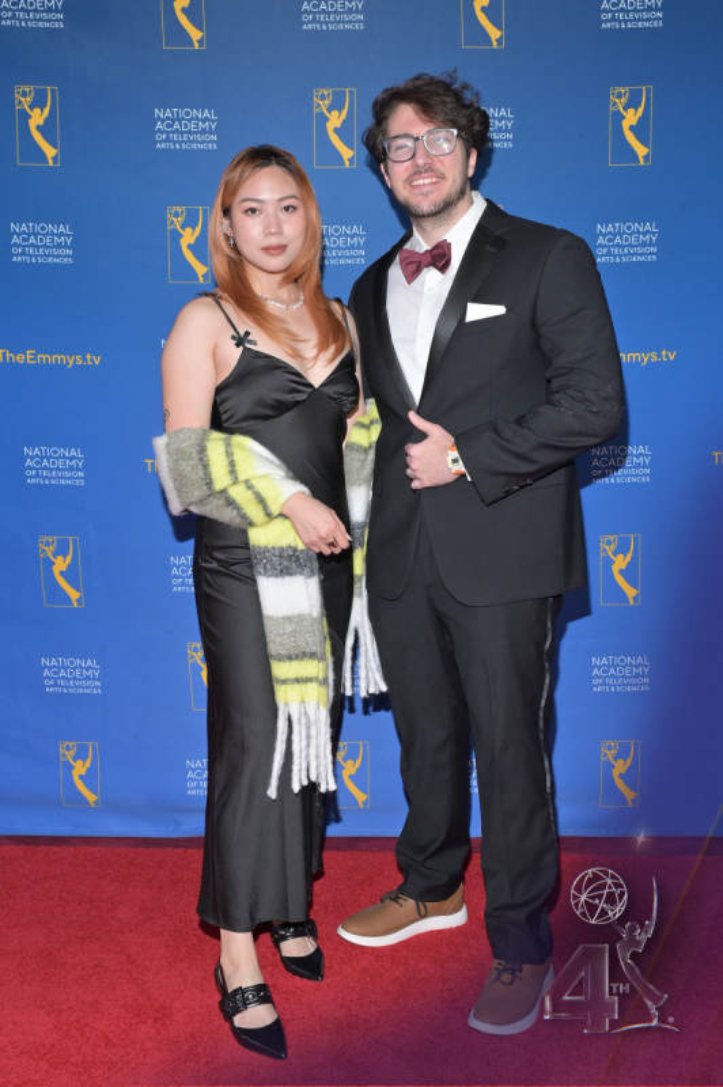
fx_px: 1267
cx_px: 362
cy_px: 544
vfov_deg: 46.4
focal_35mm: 42
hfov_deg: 31.8
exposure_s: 1/125
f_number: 10
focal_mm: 42
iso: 1000
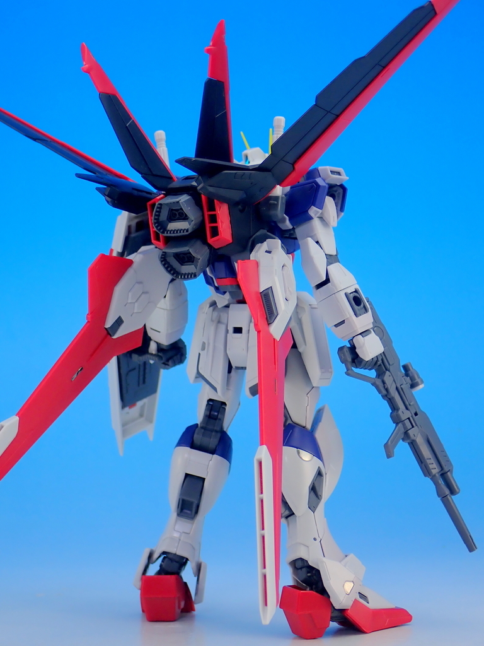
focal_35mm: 77
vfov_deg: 25.3
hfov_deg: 19.1
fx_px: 1435
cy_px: 323
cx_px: 242
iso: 100
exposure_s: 1/20
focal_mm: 13.65
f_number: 4.1
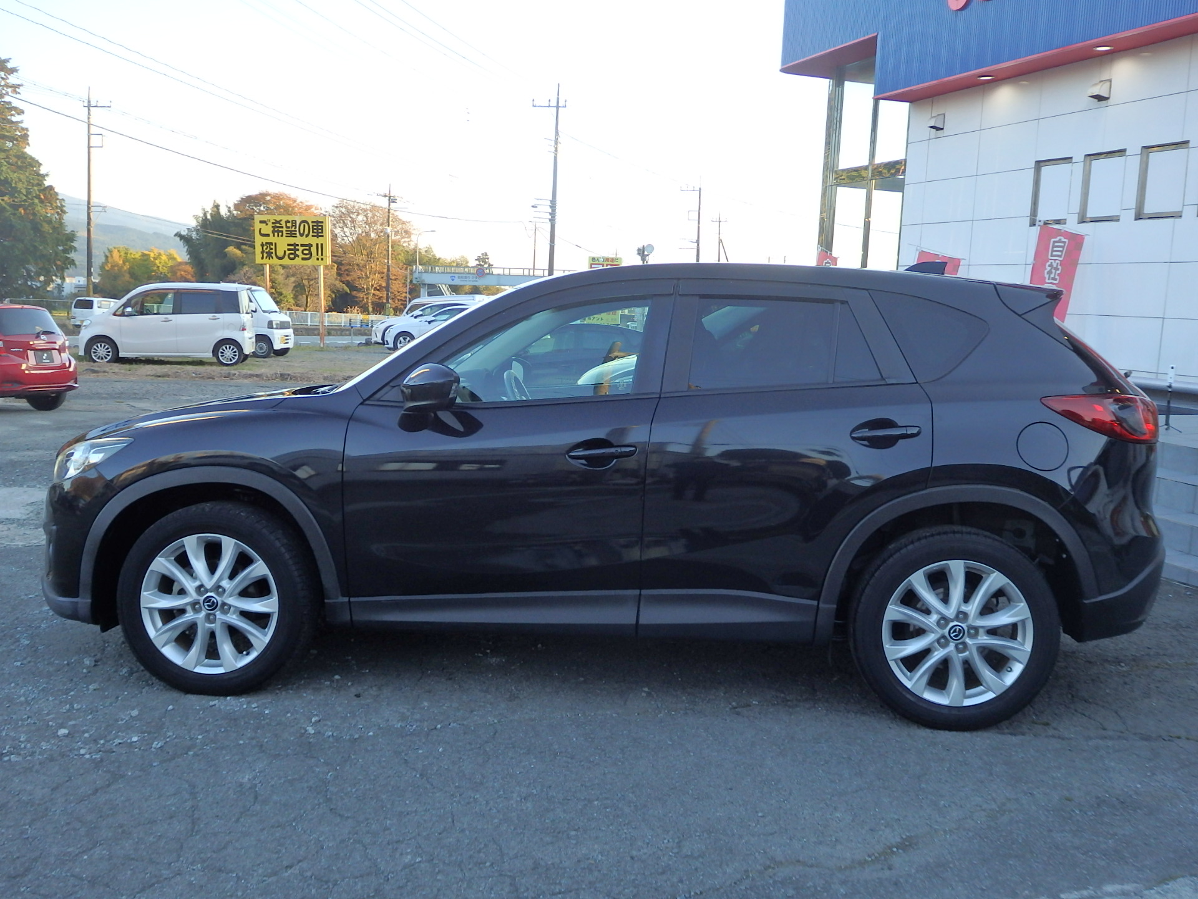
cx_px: 599
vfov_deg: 42.9
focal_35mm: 33
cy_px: 450
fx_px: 1142
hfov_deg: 55.4
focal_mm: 6
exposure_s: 1/200
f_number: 3.4
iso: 125
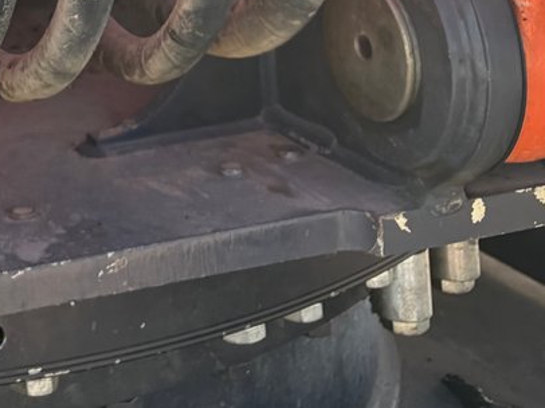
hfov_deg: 18.8
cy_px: -348
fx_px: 1526
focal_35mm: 97
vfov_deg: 13.5
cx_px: -158
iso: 64
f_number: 1.6
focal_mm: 5.96
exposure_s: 1/623
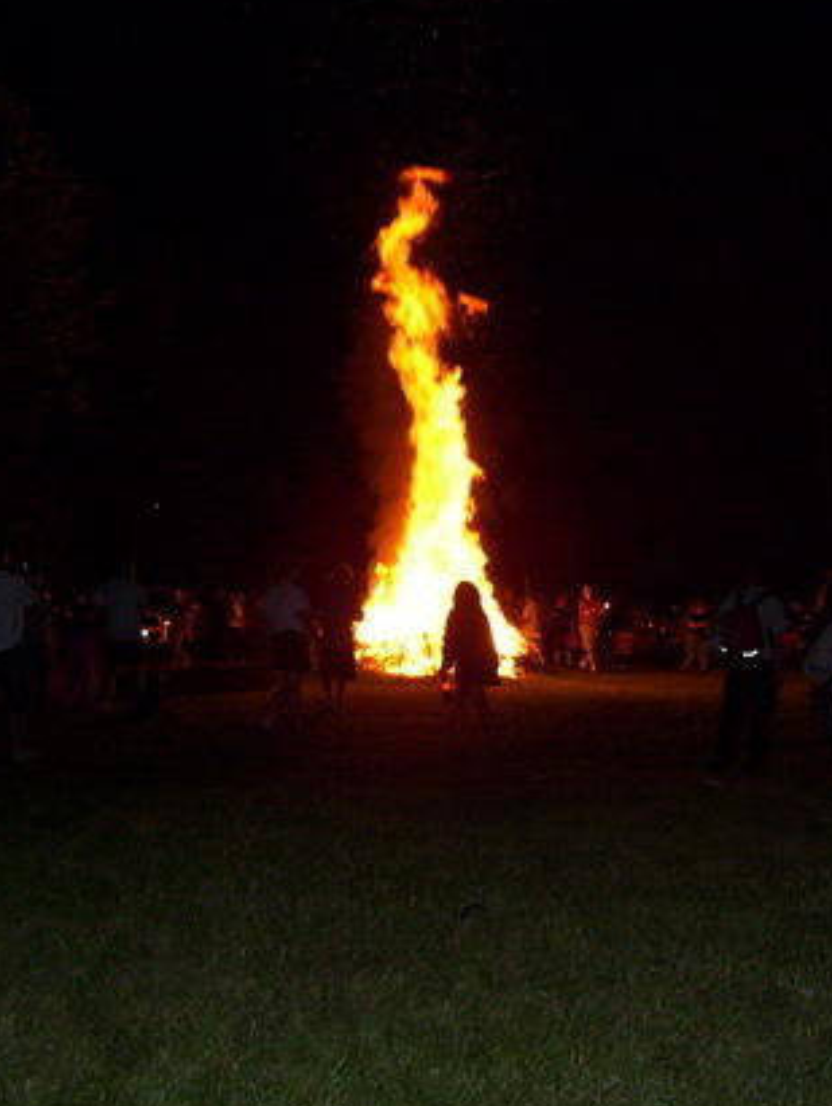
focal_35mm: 56
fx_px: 1792
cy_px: 562
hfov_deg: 26.1
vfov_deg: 34.3
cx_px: 460
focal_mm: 6
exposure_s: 1/60
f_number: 2.7
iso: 200
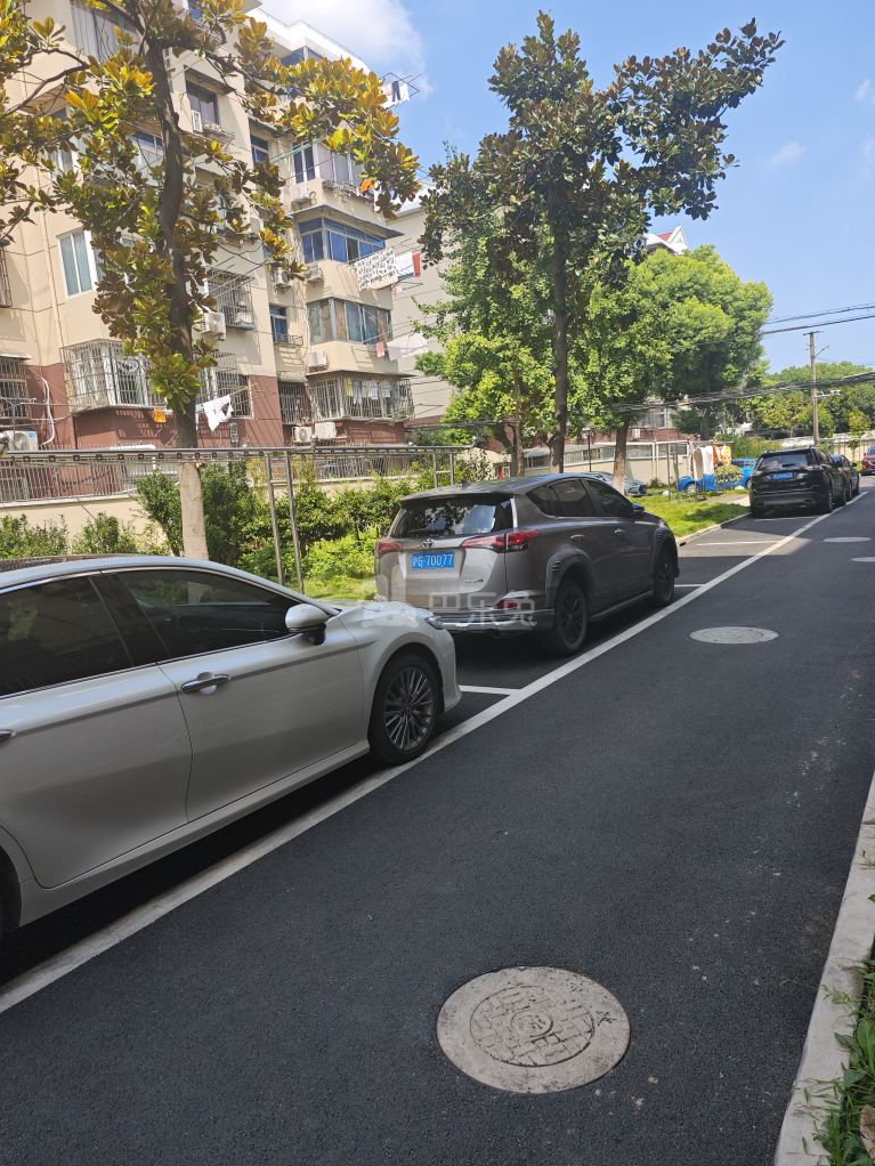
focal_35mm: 24
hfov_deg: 56.8
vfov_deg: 71.6
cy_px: 597
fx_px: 809
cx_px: 446
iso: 50
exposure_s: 1/835
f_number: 2
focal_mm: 8.72
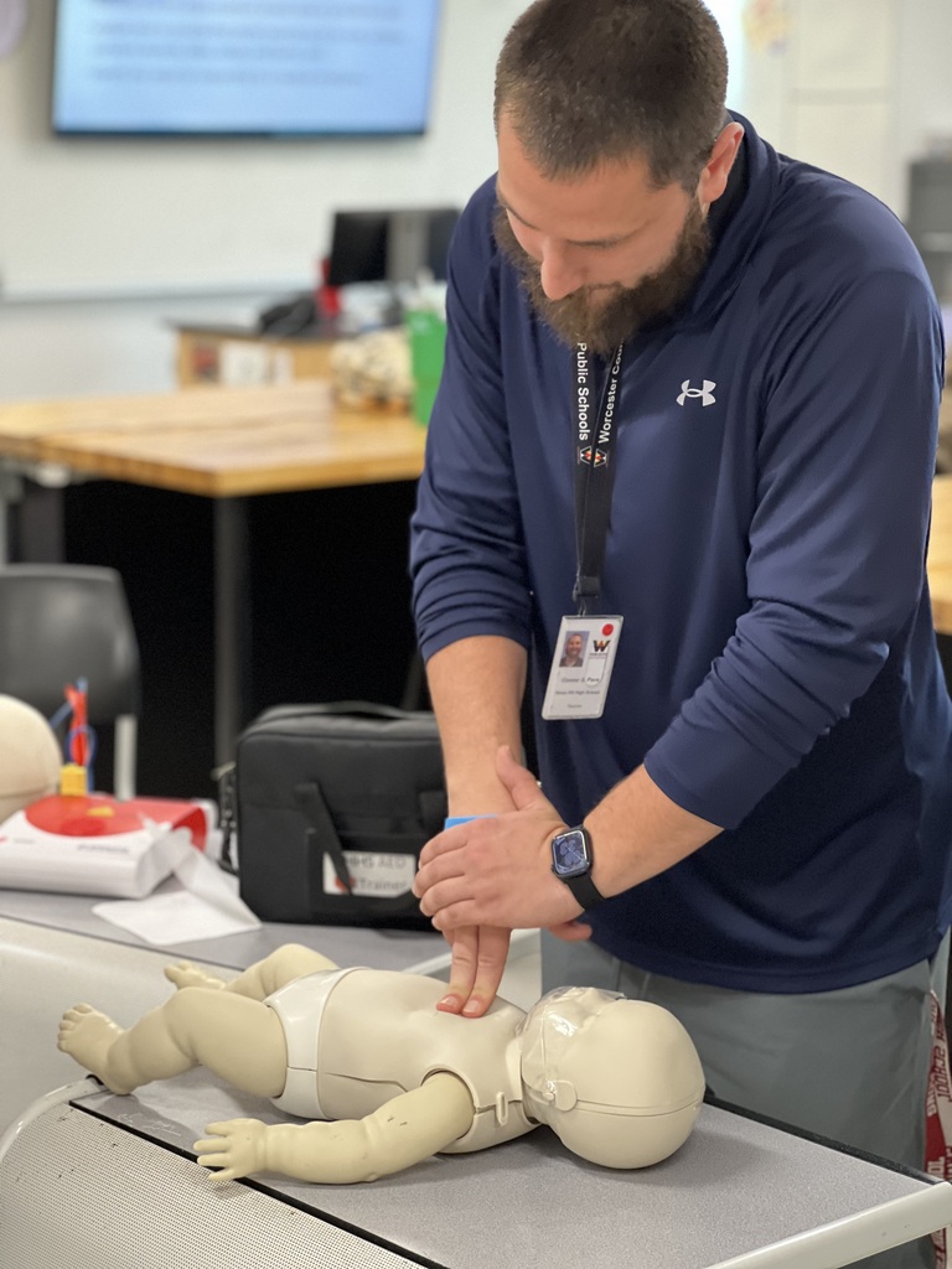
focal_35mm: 77
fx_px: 2824
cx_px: 476
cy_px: 634
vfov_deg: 25.3
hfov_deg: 19.1
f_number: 2.8
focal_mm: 9
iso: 320
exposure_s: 1/40
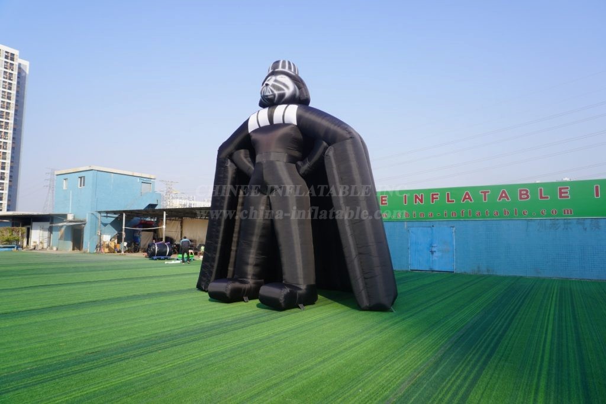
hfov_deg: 73.7
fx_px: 404
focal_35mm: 24
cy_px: 202
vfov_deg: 53.1
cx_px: 303
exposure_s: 1/125
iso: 100
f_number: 9
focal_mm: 16
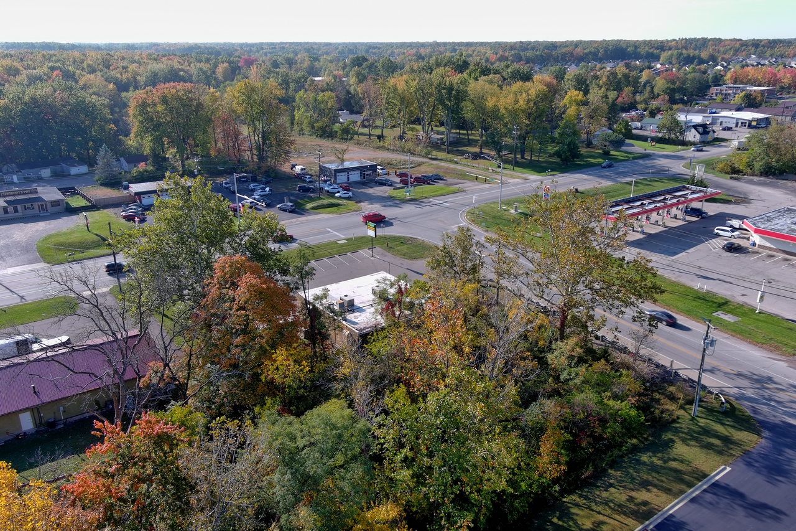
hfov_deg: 63.7
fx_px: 641
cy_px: 266
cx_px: 398
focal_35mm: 29
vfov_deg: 45.0
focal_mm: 10.57
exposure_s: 1/40
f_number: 2.8
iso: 100
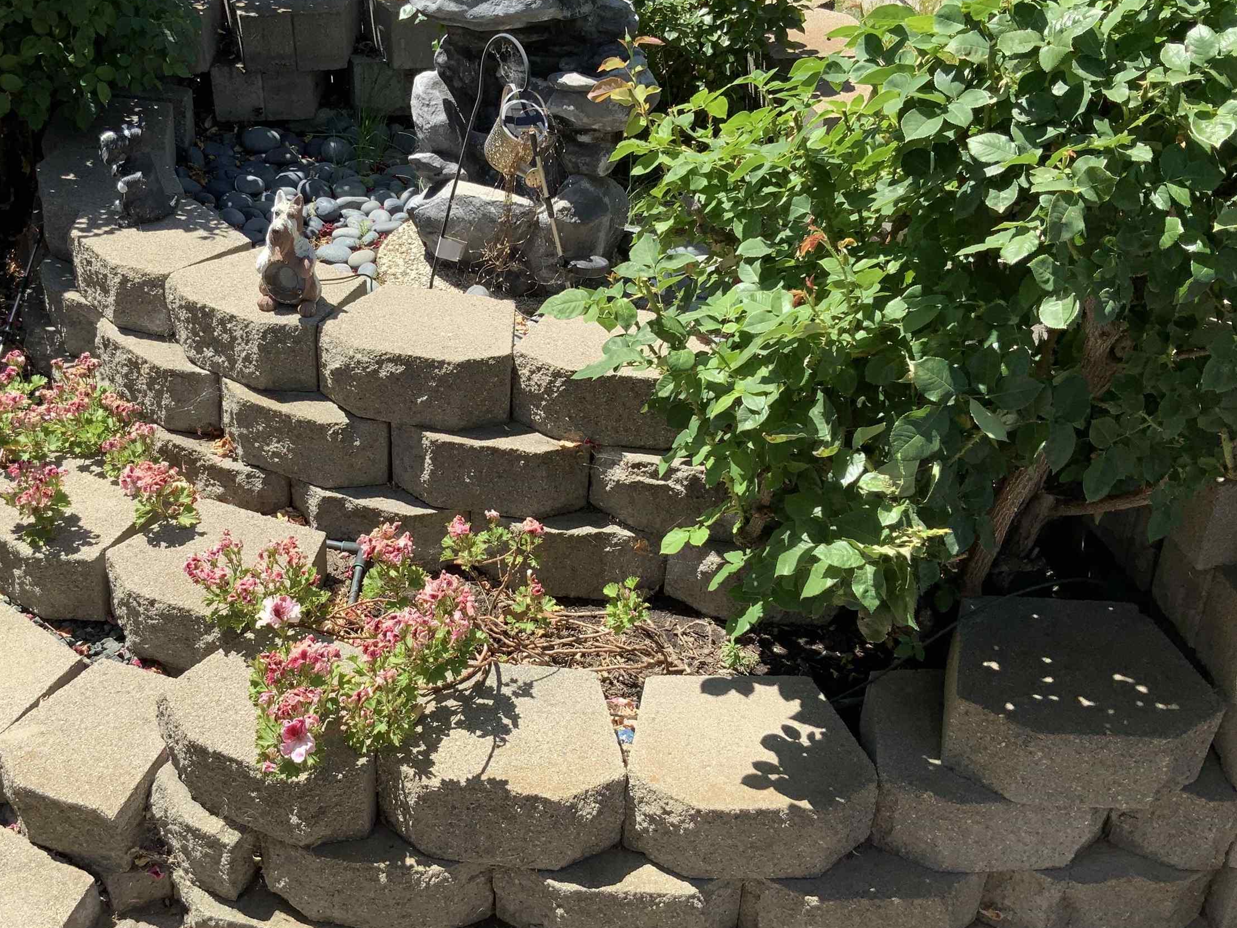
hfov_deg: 46.5
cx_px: 485
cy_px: 428
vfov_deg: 35.9
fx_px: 1429
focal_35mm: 40
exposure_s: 1/1035
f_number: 1.8
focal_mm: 3
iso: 16
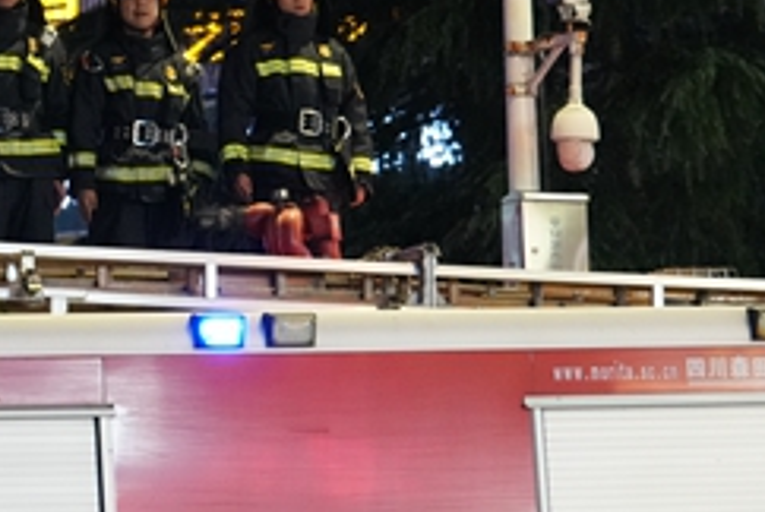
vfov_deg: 8.8
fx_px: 3319
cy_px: 329
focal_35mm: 156
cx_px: -28
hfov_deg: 13.0
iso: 5000
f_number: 4
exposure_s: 1/60
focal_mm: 42
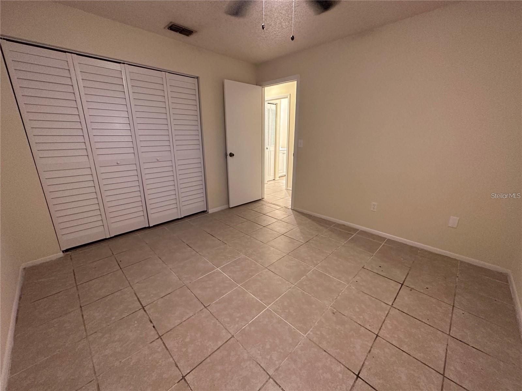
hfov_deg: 102.1
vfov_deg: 85.7
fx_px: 211
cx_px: 261
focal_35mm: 14
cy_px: 196
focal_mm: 2.22
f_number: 2.2
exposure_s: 1/60
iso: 400
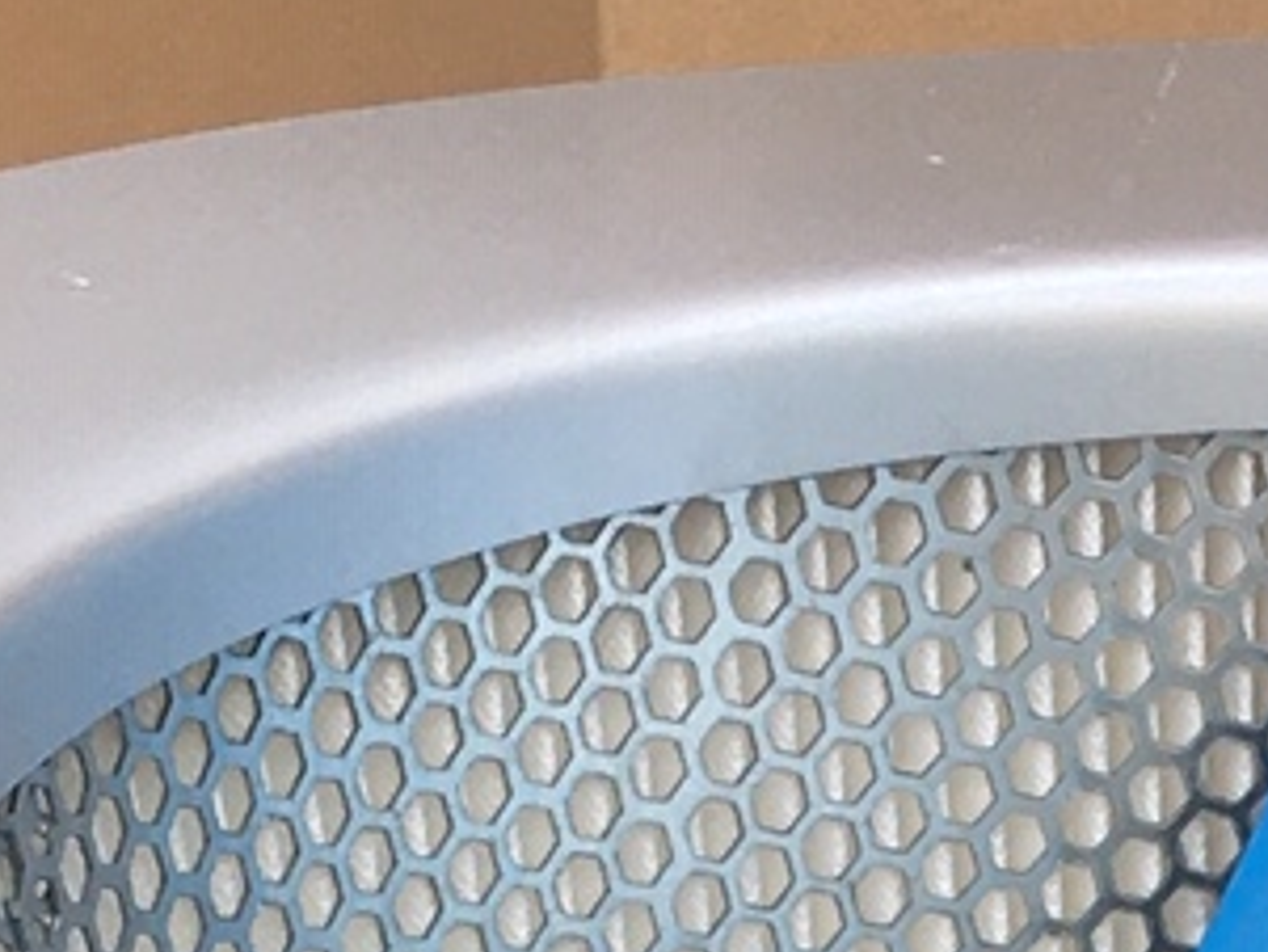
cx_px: 1323
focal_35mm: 194
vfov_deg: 7.1
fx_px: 7109
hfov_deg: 10.1
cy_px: 2532
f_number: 2.2
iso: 25
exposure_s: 1/225
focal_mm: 4.15
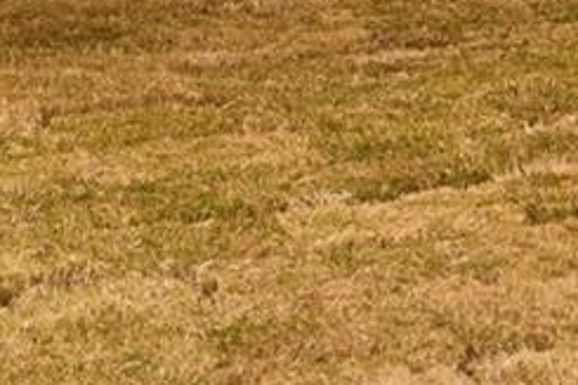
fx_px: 1941
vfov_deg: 10.6
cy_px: -307
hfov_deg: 15.7
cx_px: 842
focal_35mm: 121
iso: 100
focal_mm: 29
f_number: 7.1
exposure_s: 1/200
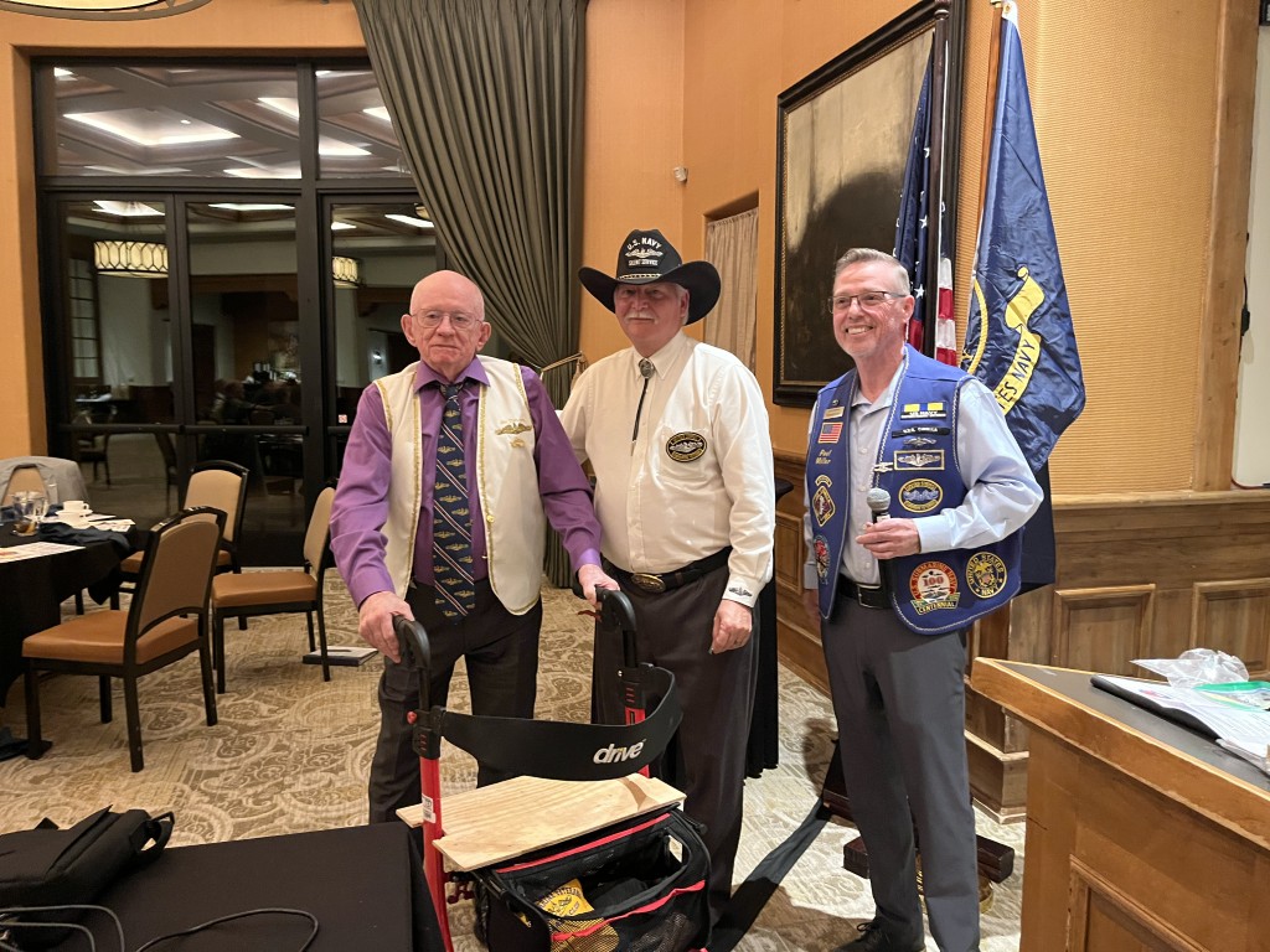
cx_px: 635
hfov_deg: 67.3
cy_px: 476
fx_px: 954
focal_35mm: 26
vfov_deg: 53.1
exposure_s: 1/30
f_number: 1.6
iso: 640
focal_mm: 5.1
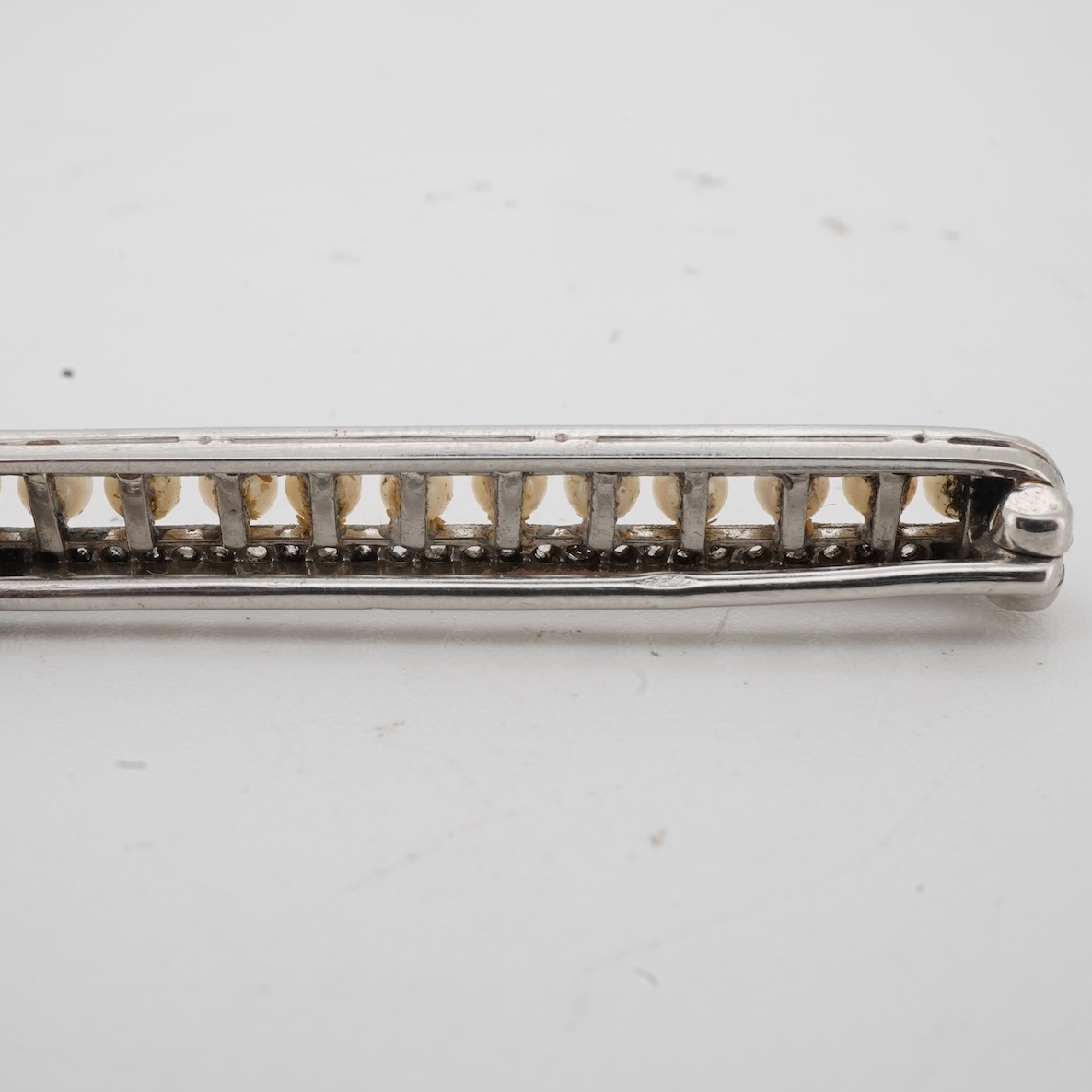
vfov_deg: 29.6
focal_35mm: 58
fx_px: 2070
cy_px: 549
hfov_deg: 29.5
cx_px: 476
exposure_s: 1/125
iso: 400
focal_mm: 30
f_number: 22
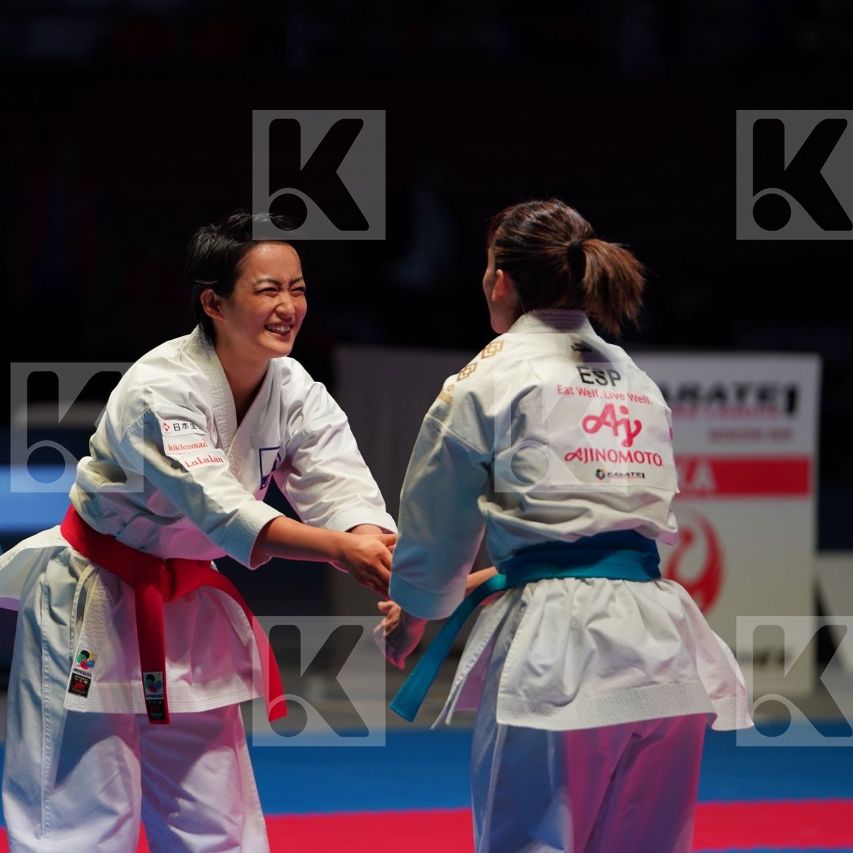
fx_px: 7137
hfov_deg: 6.8
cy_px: 428
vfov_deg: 6.8
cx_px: 319
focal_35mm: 256
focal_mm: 200
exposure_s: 1/500
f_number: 2.8
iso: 640
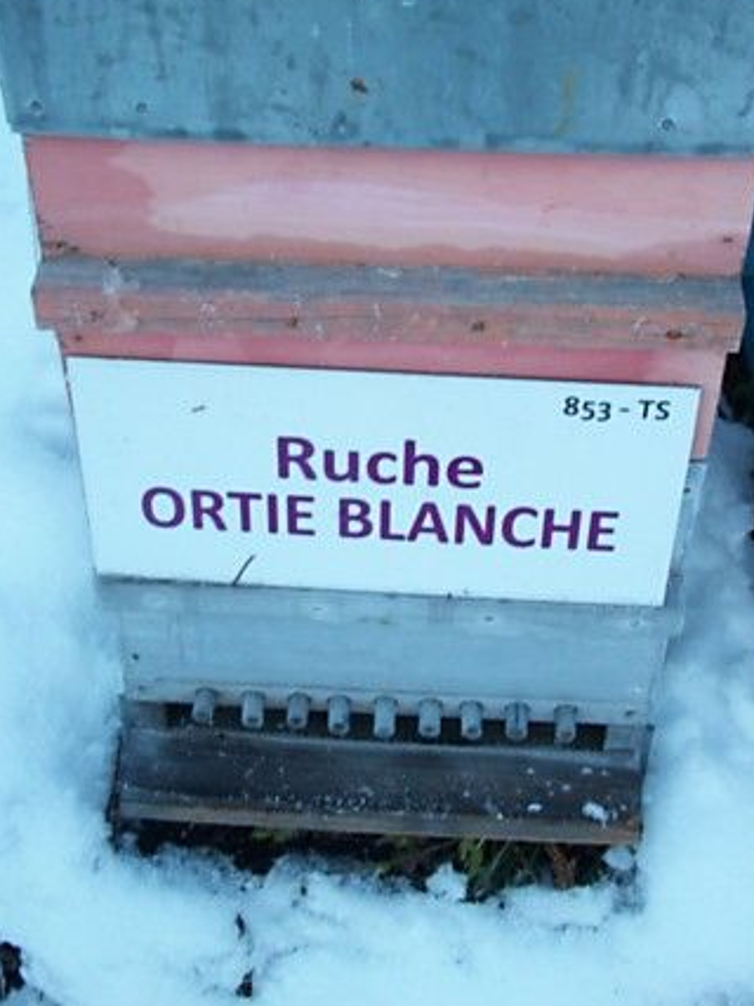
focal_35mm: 45
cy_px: 332
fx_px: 1308
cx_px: 405
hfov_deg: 32.2
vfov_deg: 41.5
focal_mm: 5.7
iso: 80
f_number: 2.9
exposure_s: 1/100
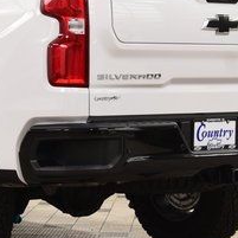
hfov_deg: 11.8
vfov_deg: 12.0
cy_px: 86
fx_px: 1136
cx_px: -7
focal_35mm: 146
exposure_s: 1/30
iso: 720
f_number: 7.1
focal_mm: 36
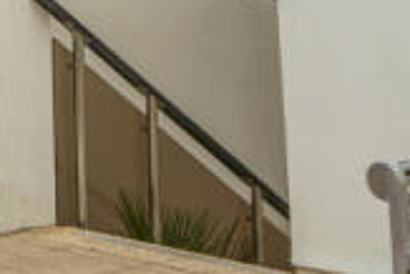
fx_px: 2223
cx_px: -332
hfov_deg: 10.0
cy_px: -534
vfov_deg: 6.5
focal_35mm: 195
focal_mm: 31
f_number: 11
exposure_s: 1/160
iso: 400
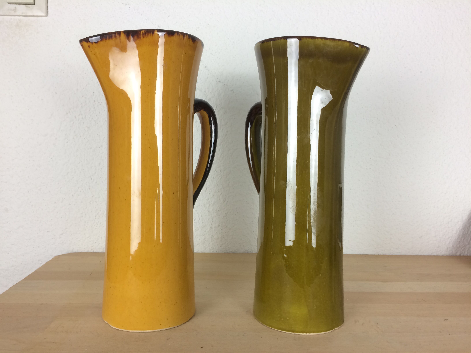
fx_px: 395
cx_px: 236
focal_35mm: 29
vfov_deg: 48.2
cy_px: 176
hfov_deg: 61.7
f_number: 2.2
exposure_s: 1/33
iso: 32
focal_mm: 4.15
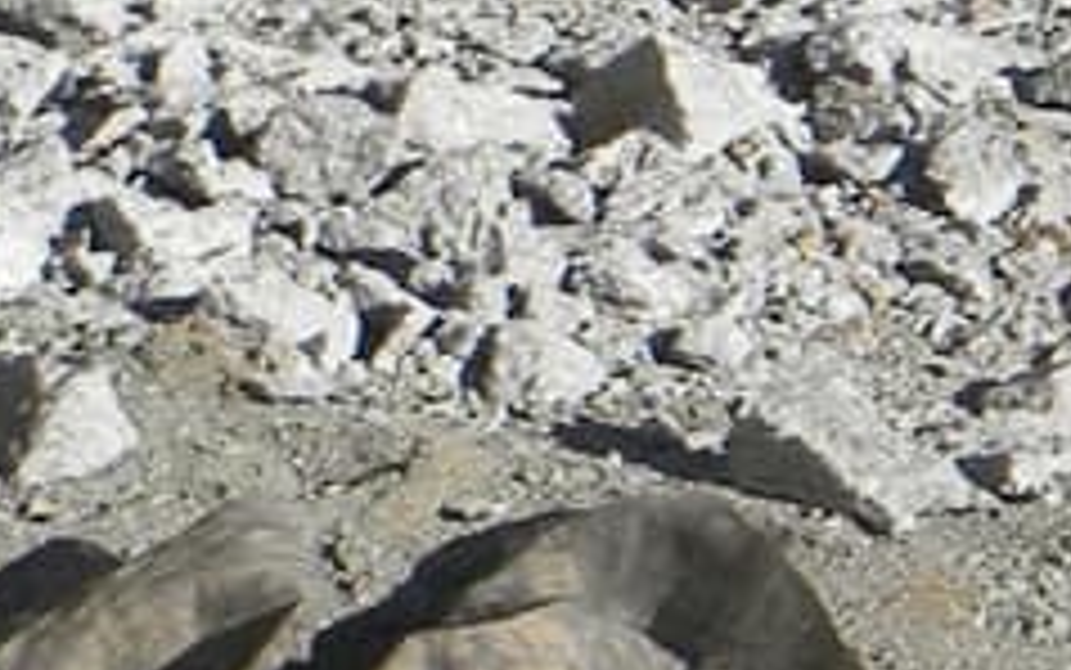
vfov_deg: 4.7
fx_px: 8147
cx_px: 416
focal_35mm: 279
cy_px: 229
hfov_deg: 7.5
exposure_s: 1/805
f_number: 3.9
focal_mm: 8.6
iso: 80
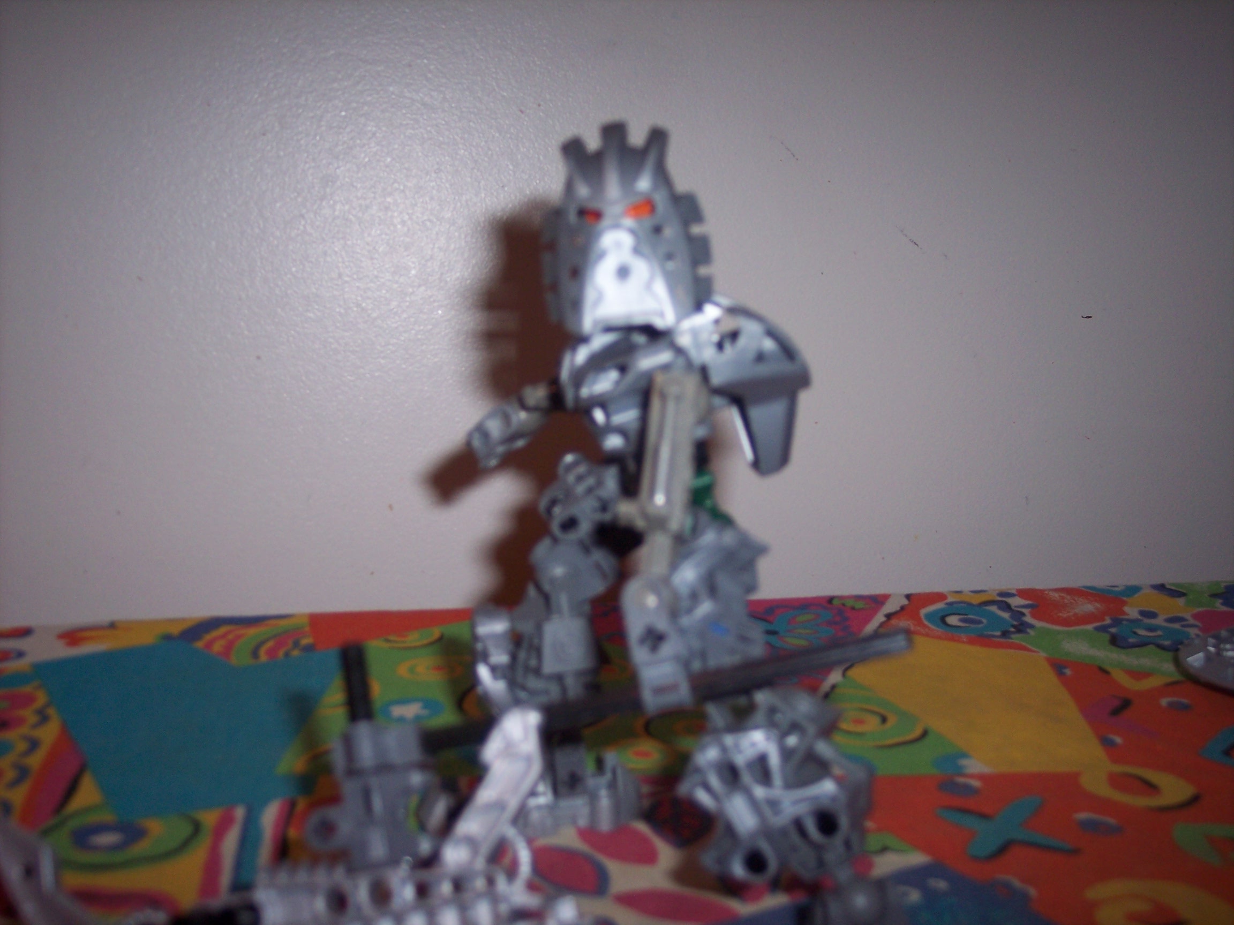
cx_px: 617
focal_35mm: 39
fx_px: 1390
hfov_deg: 47.9
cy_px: 462
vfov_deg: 36.8
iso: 100
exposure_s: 1/60
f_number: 2.8
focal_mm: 8
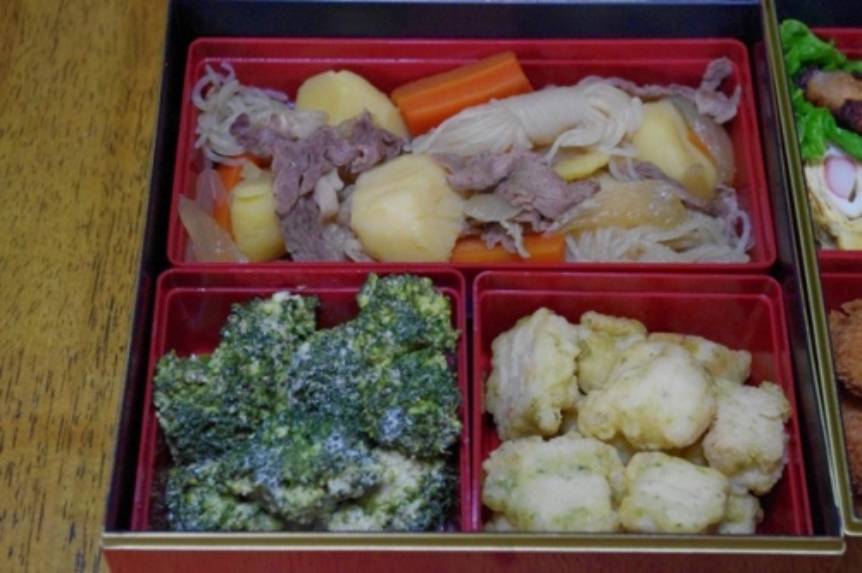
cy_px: 286
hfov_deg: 28.1
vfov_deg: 18.9
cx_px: 431
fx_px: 1722
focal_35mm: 72
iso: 5000
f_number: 7.1
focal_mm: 47.5
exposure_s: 1/100
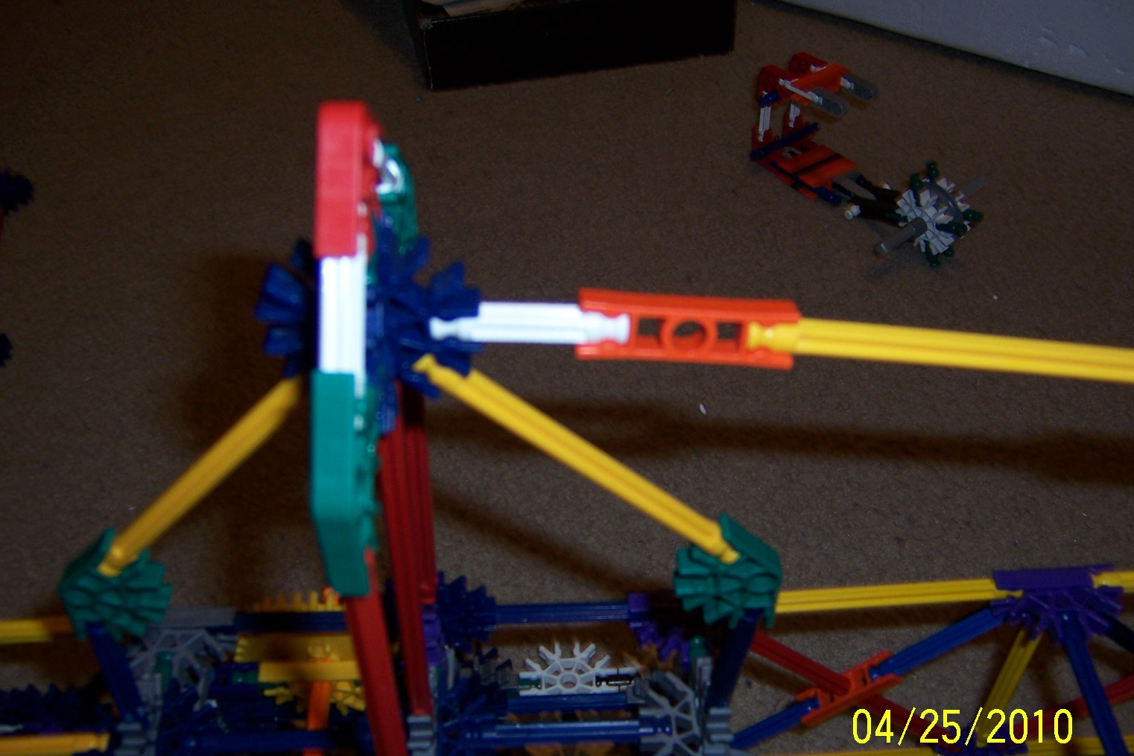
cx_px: 559
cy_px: 413
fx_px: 1103
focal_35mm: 35
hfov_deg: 54.4
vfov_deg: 37.8
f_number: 2.8
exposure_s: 1/60
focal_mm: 5.5
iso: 80
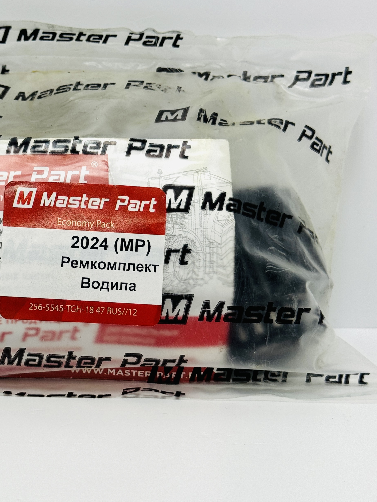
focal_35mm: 79
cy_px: 244
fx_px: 1147
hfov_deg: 18.5
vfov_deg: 24.7
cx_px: 73
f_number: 1.78
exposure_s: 1/100
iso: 64
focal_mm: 6.76
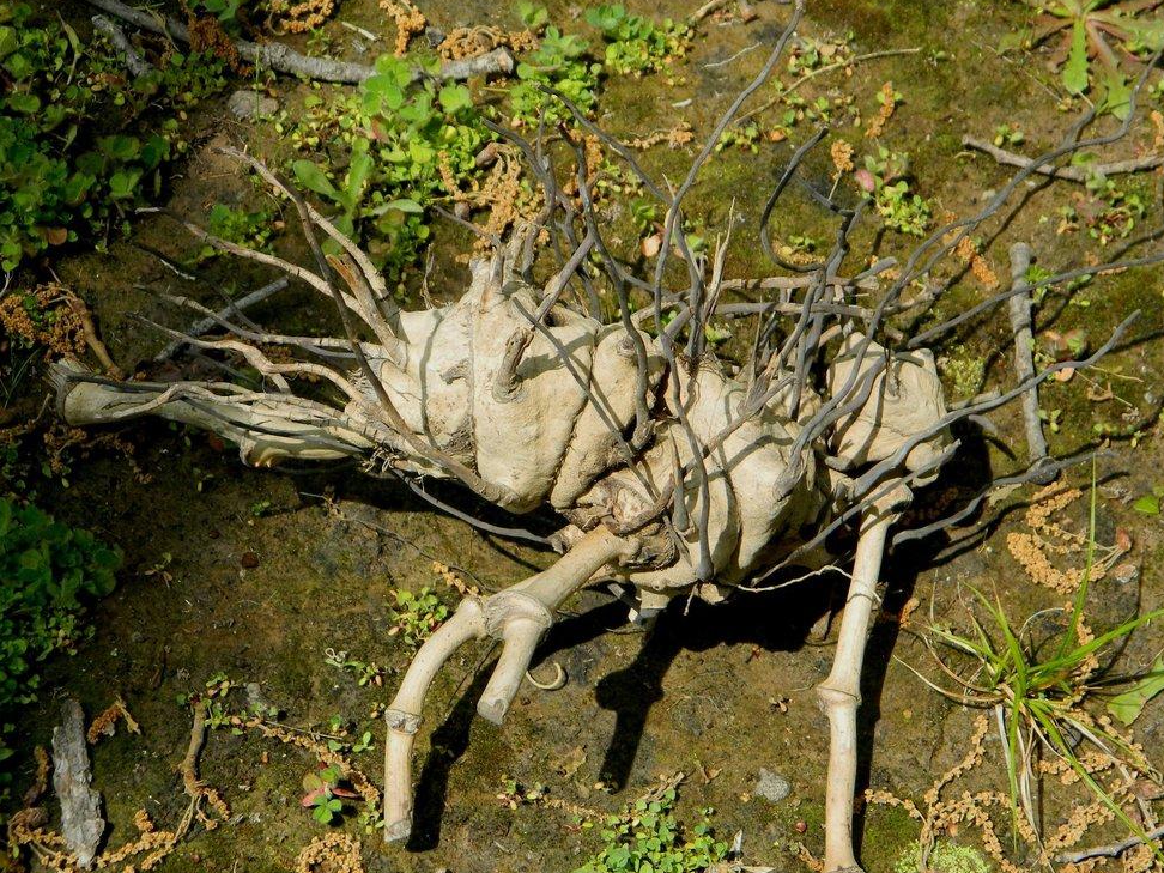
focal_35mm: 106
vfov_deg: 14.0
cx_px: 598
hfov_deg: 18.5
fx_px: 3564
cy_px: 443
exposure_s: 1/500
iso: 110
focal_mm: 18.6
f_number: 4.5
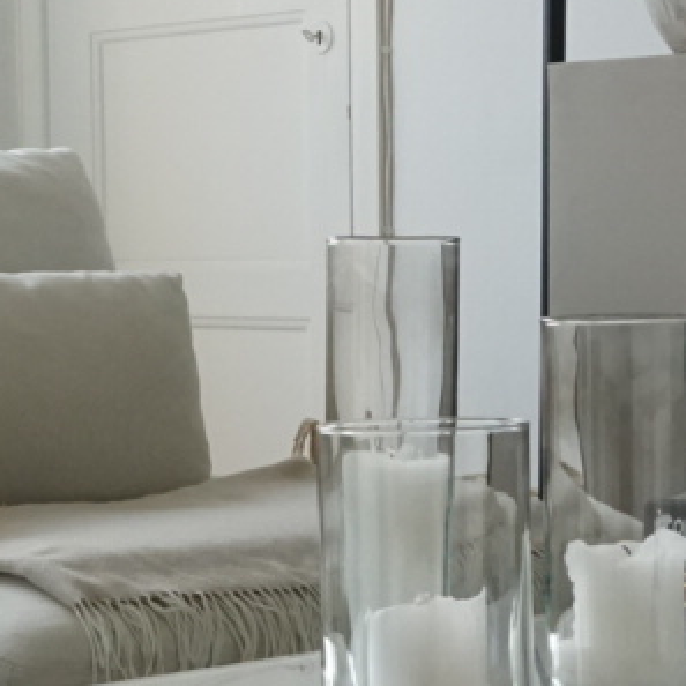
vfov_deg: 13.9
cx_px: 37
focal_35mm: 125
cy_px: 510
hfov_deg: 13.8
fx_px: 2803
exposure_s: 1/160
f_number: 6.3
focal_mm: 18
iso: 1250
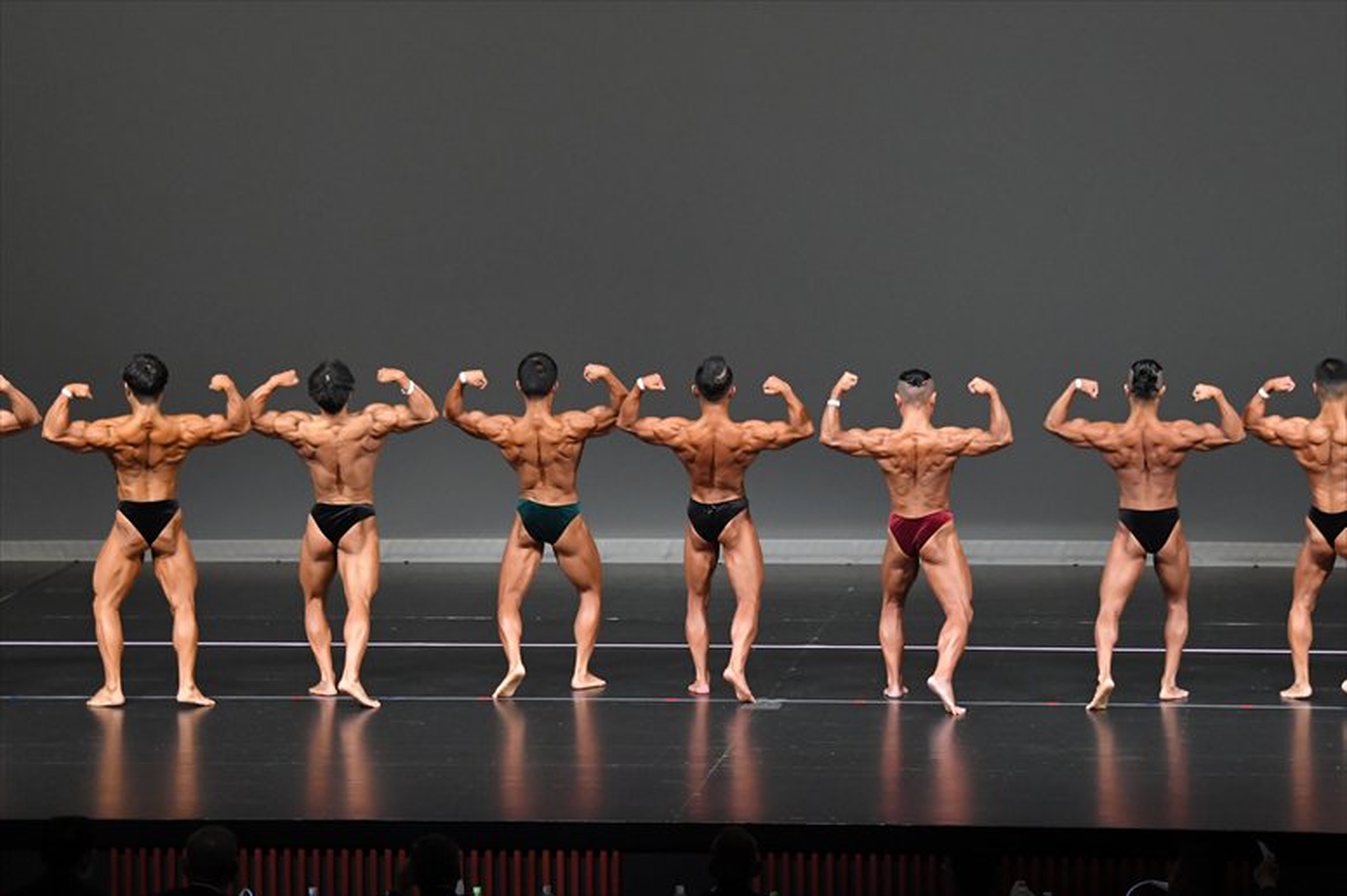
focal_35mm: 150
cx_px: 674
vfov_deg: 9.1
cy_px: 448
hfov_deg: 13.7
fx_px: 5610
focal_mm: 100
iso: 4000
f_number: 5.6
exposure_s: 1/400
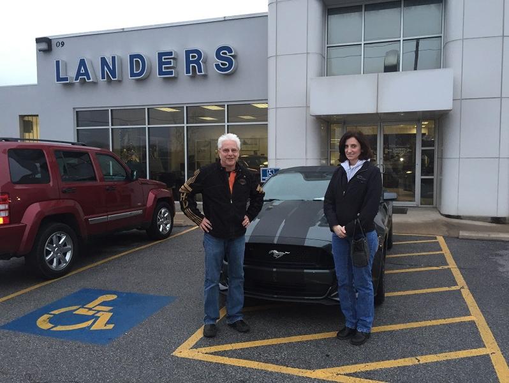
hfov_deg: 61.6
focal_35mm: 29
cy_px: 192
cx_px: 254
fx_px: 427
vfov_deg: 48.3
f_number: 2.2
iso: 160
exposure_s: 1/30
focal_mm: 4.15
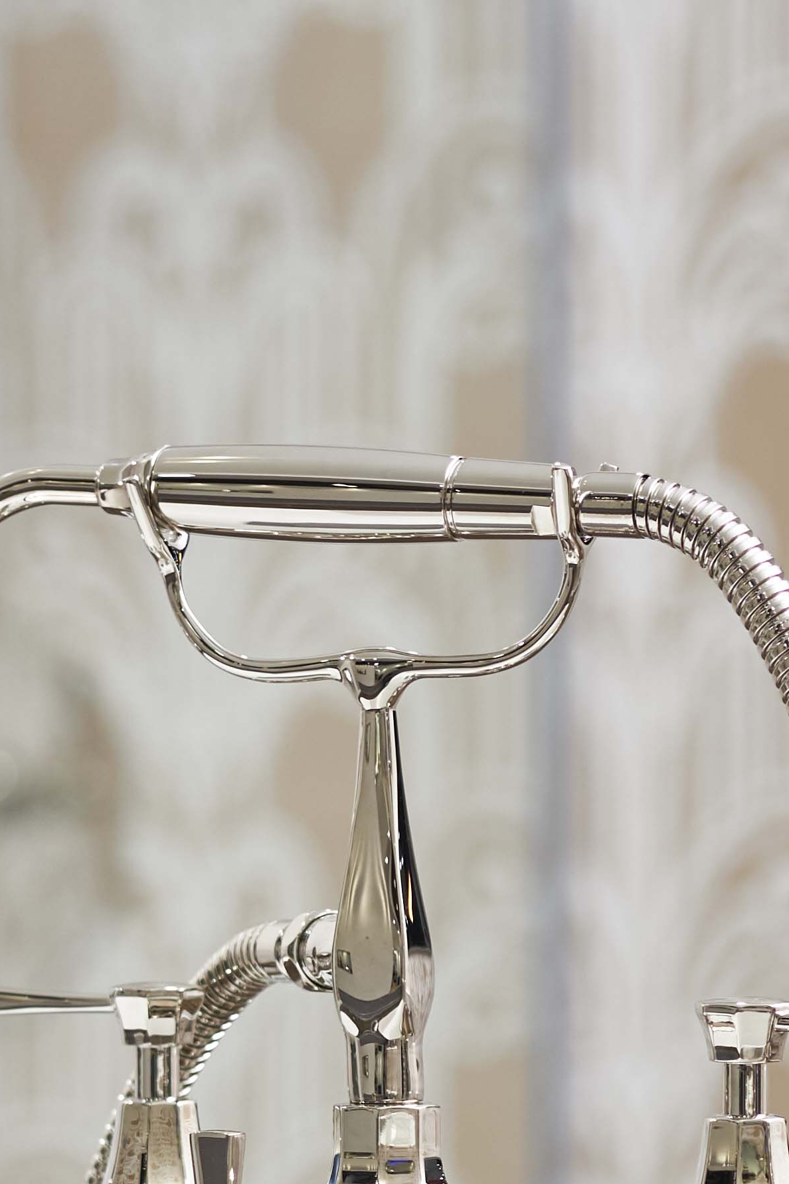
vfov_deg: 4.6
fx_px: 14727
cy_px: 1773
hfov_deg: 3.1
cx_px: 122
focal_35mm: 448
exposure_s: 1/250
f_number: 2.2
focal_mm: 90
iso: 200
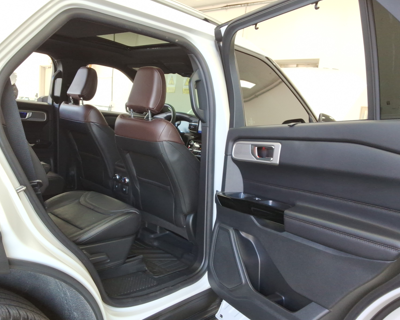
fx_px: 355
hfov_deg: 58.7
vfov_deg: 48.5
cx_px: 186
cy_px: 161
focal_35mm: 30
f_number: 1.9
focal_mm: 2.91
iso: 41
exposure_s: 1/60
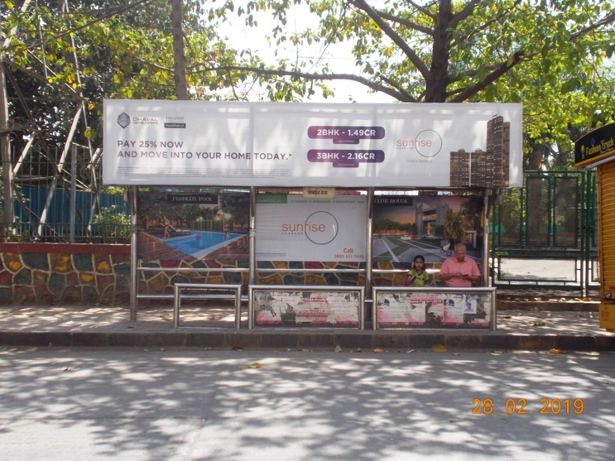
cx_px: 308
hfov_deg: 42.9
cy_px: 230
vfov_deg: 32.9
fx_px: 782
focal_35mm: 44
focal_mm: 7.9
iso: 80
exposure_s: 1/250
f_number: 4.2
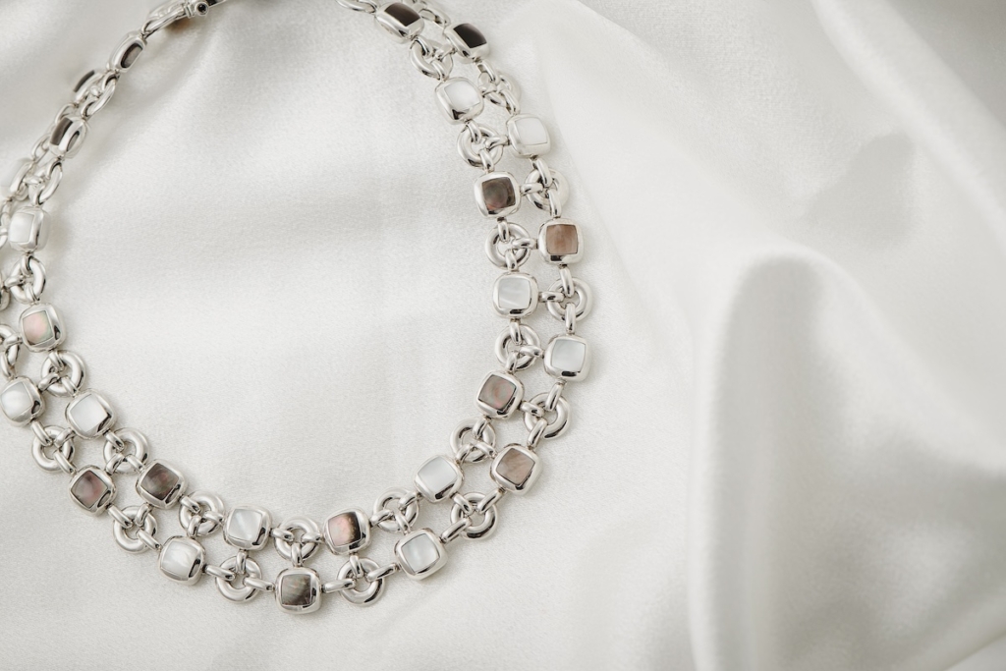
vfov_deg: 13.0
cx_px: 503
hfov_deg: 19.5
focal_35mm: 105
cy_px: 336
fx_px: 2934
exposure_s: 1/125
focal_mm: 105
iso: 50
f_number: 11
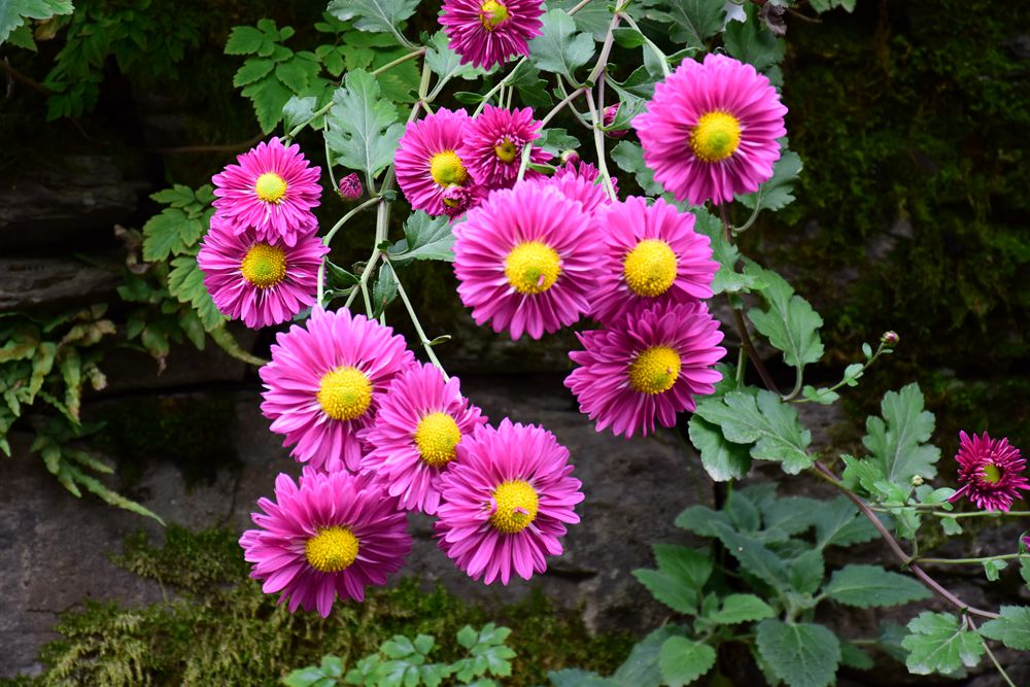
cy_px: 344
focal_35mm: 158
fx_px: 4507
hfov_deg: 13.0
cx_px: 515
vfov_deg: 8.7
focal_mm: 105
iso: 640
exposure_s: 1/160
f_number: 6.3
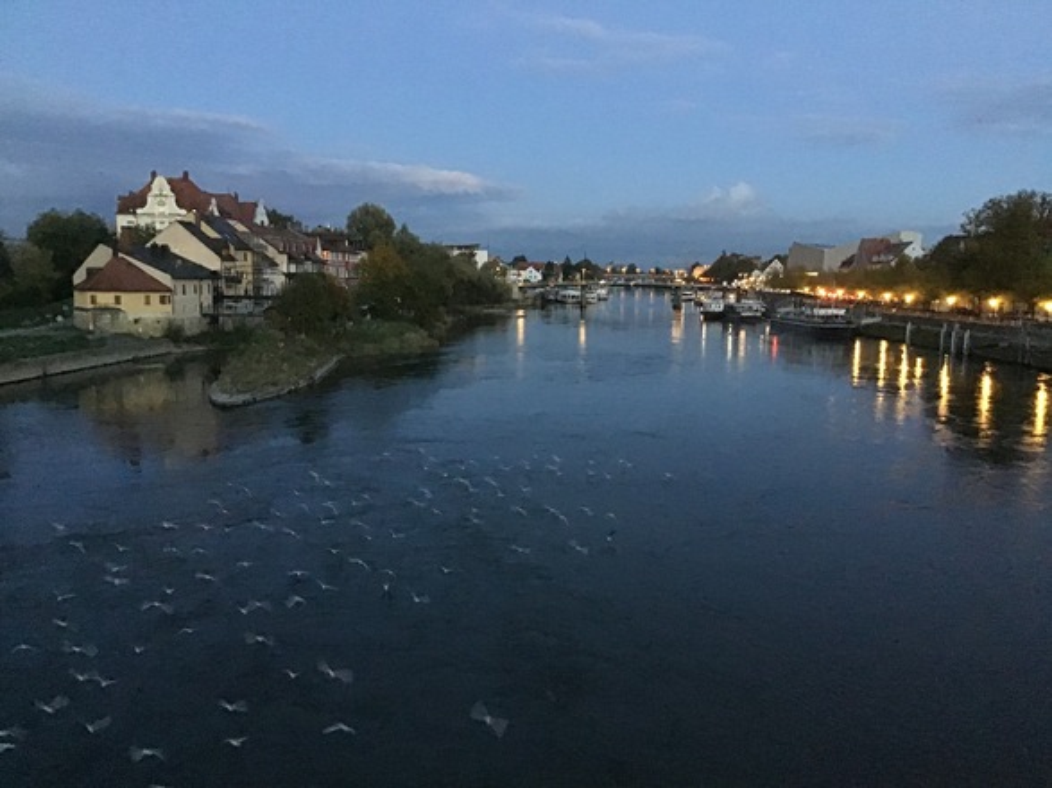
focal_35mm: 31
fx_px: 942
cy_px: 394
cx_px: 526
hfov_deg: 58.4
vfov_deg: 45.4
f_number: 2.4
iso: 800
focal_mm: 3.3
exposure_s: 1/17
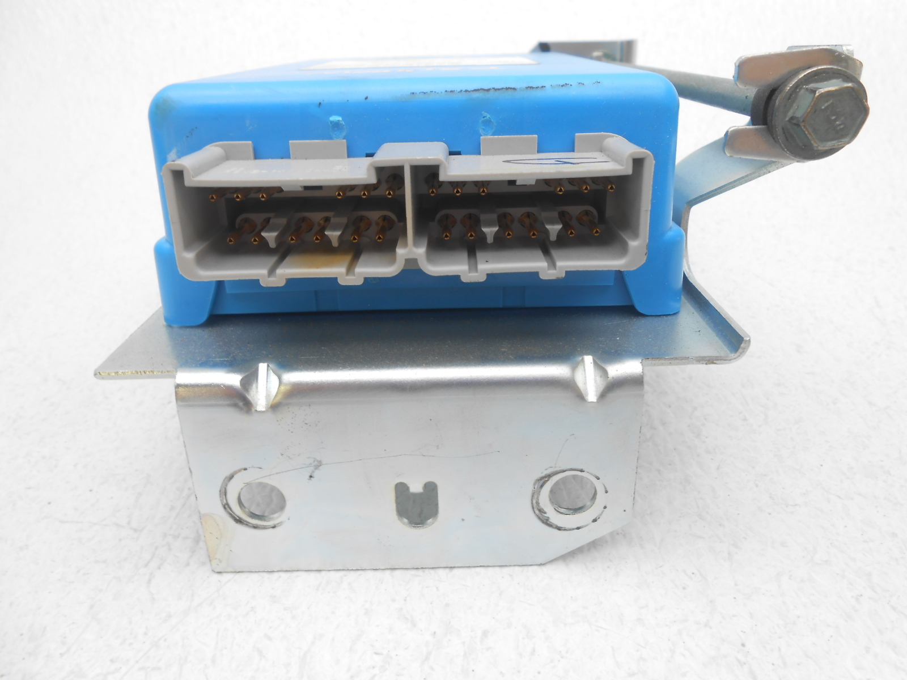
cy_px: 340
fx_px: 681
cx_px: 454
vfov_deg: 53.1
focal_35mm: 26
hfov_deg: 67.3
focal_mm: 4.6
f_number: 3.5
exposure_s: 1/25
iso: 80
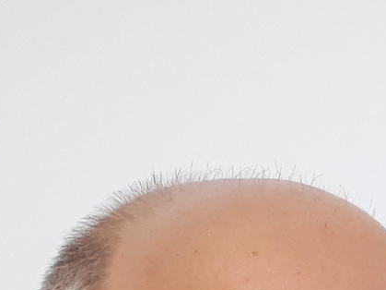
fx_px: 1438
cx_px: 568
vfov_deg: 10.1
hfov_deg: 14.3
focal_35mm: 129
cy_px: 678
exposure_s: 1/33
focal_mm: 3.6
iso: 80
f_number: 1.9
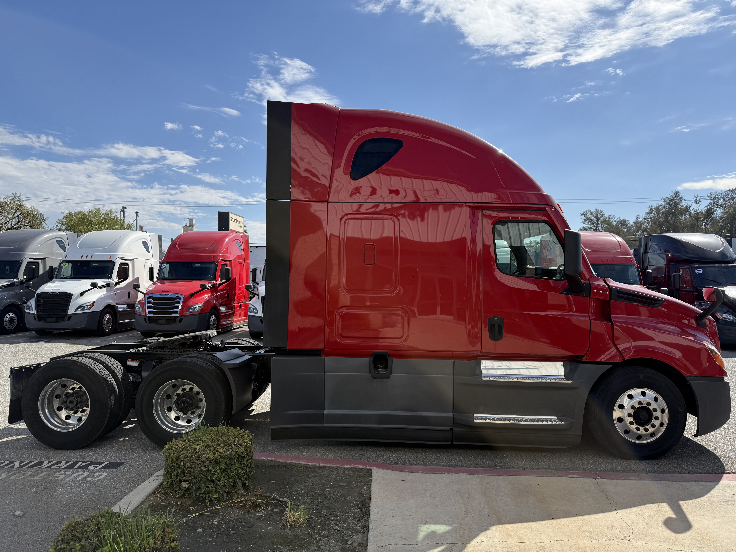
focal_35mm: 24
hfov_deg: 71.6
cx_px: 368
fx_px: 510
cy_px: 276
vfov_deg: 56.8
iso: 80
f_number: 1.78
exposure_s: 1/4975
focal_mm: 6.76
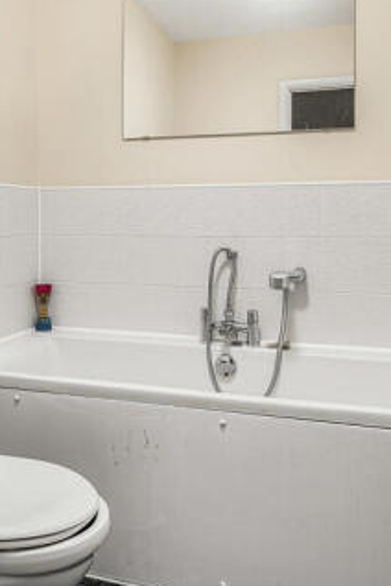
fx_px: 587
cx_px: 128
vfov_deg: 52.4
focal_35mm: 36
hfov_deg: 36.4
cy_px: 213
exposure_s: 1/2.5
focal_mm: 17.5
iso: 100
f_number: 8
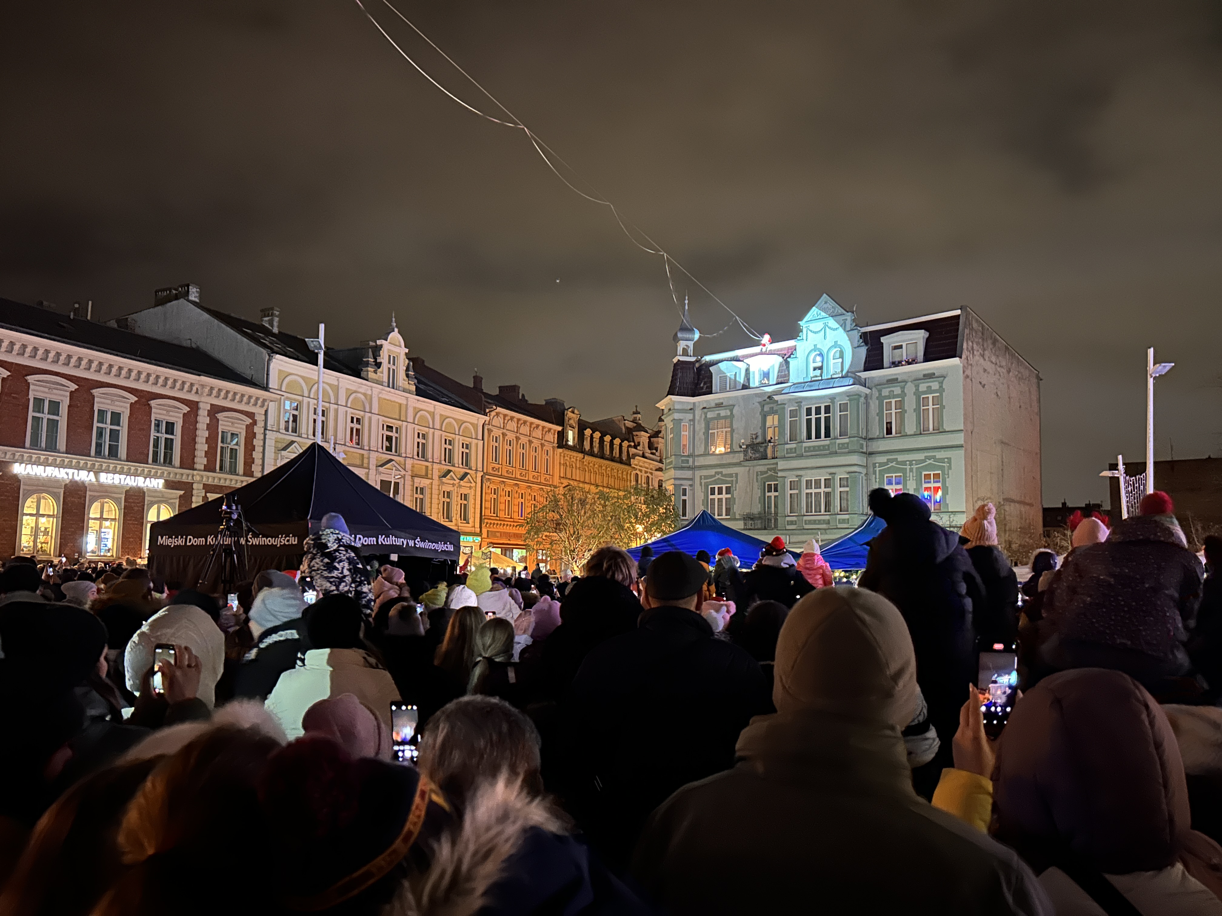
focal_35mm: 26
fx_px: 918
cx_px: 611
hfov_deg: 67.3
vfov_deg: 53.1
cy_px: 458
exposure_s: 1/14
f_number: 1.5
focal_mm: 5.7
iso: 1250
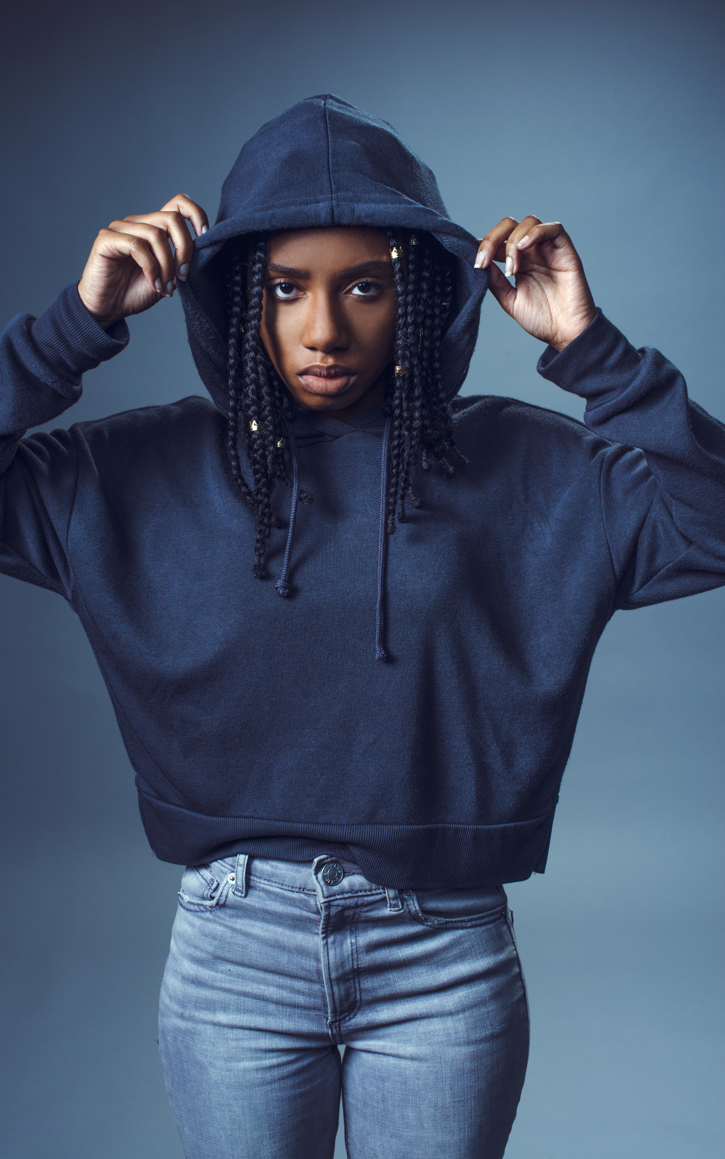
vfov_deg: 39.6
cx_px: 346
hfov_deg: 25.3
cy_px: 580
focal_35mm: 51
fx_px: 1612
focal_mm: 50
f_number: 11
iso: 200
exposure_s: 1/250
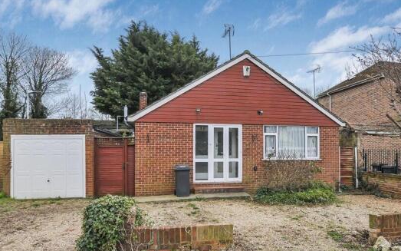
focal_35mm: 23
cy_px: 141
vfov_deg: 52.9
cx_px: 214
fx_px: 251
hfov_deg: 77.1
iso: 200
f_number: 5.6
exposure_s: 1/320
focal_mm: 12
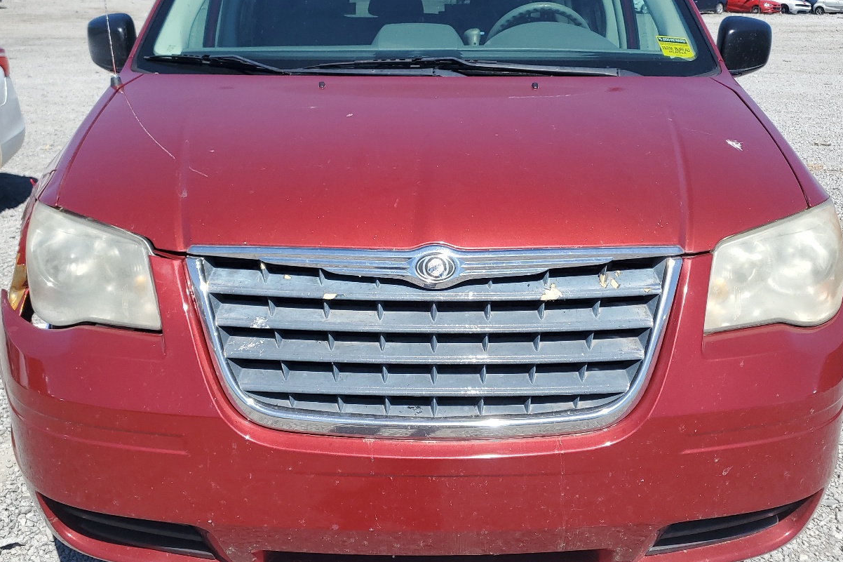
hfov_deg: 53.1
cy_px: 252
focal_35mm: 36
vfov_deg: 36.8
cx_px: 403
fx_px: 843
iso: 50
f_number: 1.5
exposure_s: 1/2500
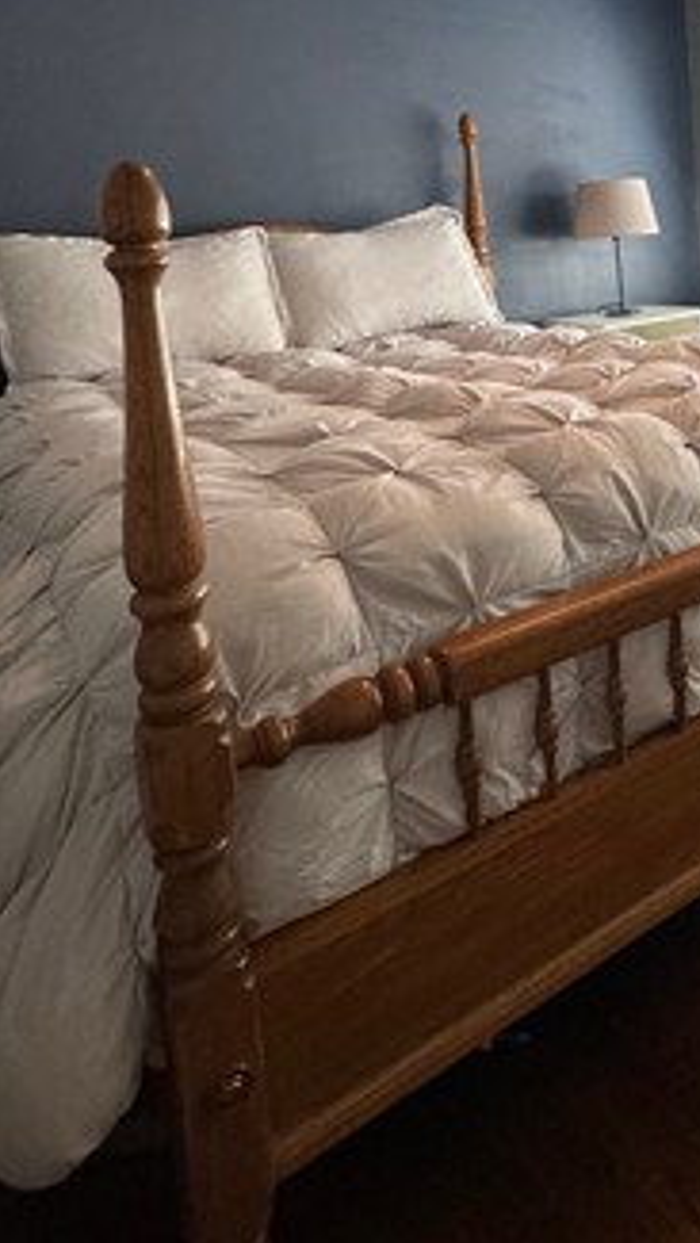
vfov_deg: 59.8
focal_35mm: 30
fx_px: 989
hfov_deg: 34.8
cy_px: 272
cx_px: 727
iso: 200
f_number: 2.2
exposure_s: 1/120
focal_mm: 2.22
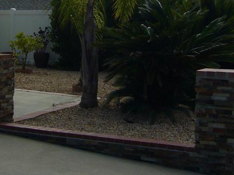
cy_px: 22
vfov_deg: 19.3
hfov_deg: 25.9
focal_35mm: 75
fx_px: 507
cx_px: 85
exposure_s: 1/500
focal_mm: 5.8
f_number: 5.6
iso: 100
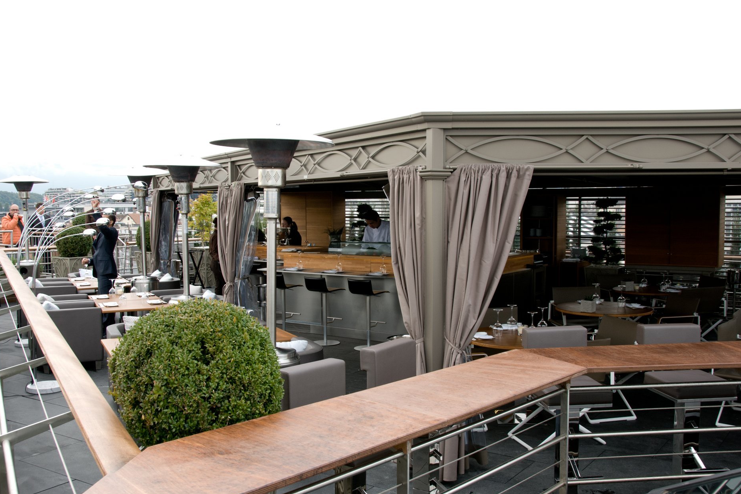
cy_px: 254
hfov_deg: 55.8
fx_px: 699
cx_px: 371
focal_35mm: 34
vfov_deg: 38.8
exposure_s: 1/50
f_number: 9
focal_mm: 22
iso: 200
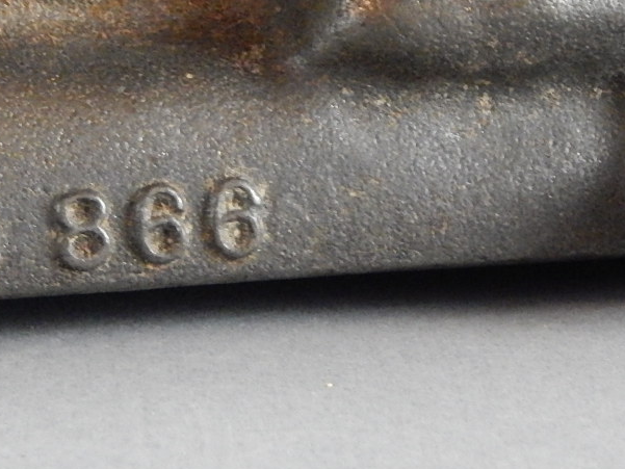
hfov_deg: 7.1
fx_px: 5002
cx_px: 136
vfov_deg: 5.4
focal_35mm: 277
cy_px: 42
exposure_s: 1/15
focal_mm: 18.7
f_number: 4.5
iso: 800
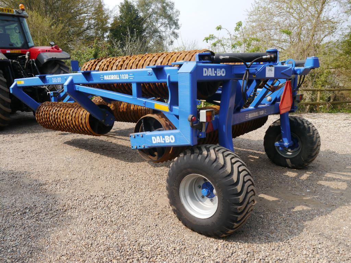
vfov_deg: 49.7
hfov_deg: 63.4
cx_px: 176
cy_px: 132
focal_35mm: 28
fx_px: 284
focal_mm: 14
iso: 160
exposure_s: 1/250
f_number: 6.3
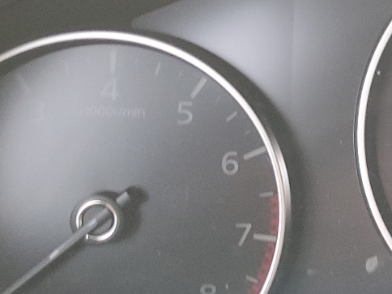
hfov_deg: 20.1
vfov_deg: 17.1
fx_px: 974
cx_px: 565
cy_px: 72
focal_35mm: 86
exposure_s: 1/60.2
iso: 98
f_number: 1.5
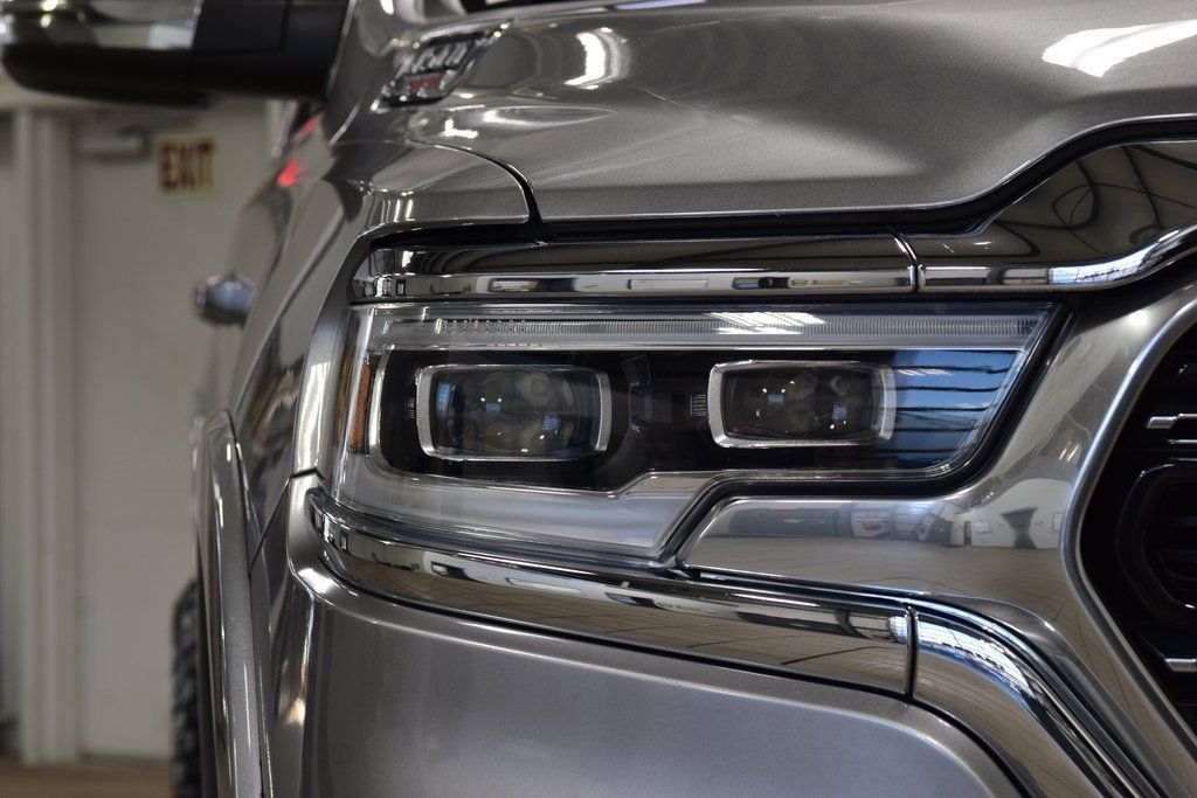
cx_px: 598
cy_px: 399
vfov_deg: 13.0
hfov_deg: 19.5
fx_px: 3492
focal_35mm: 105
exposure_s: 1/30
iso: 450
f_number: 7.1
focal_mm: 70
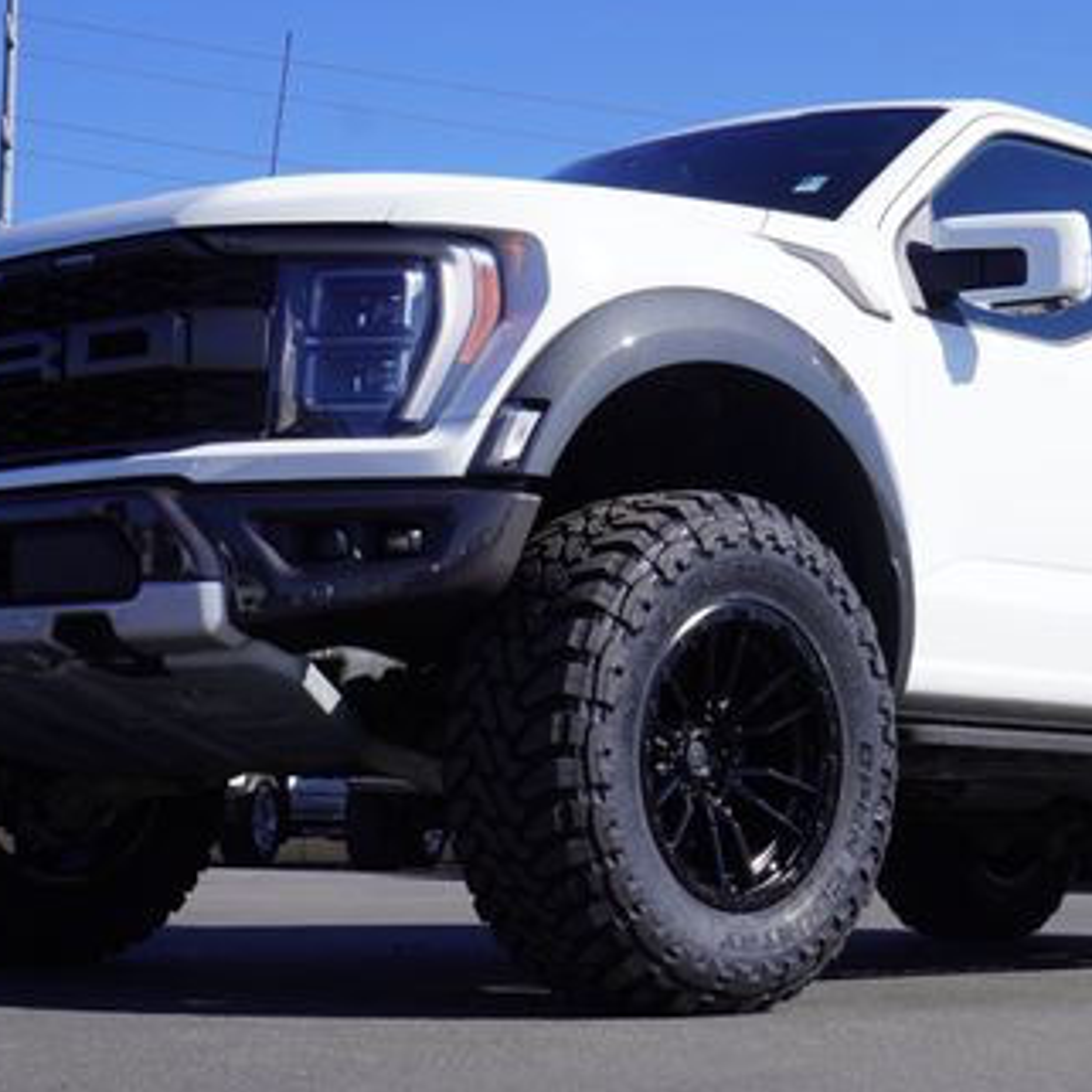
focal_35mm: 74
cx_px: 714
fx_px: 2636
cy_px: 493
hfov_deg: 23.3
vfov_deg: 23.4
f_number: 11
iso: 100
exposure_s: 1/125
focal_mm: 29
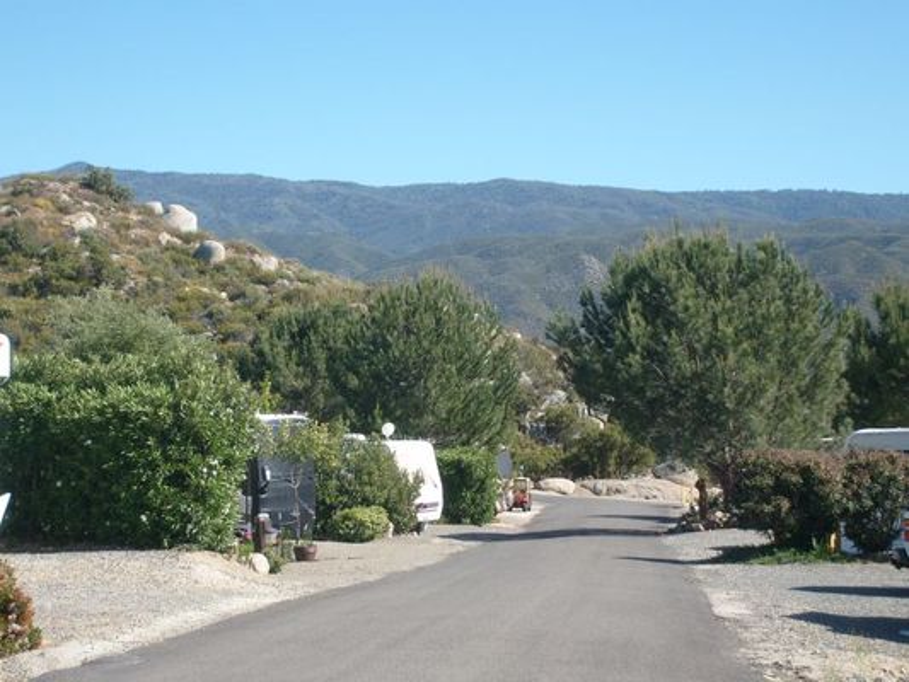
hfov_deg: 27.0
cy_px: 341
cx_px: 454
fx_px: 1891
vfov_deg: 20.4
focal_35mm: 72
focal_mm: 12
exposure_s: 1/125
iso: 80
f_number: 9.8
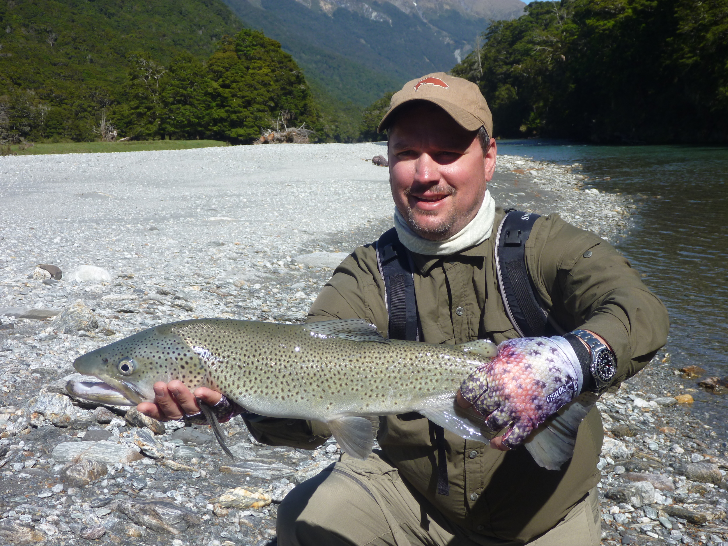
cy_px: 273
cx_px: 364
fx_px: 988
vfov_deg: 30.9
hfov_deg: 40.4
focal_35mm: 47
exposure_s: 1/400
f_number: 4.5
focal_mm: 8.4
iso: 80
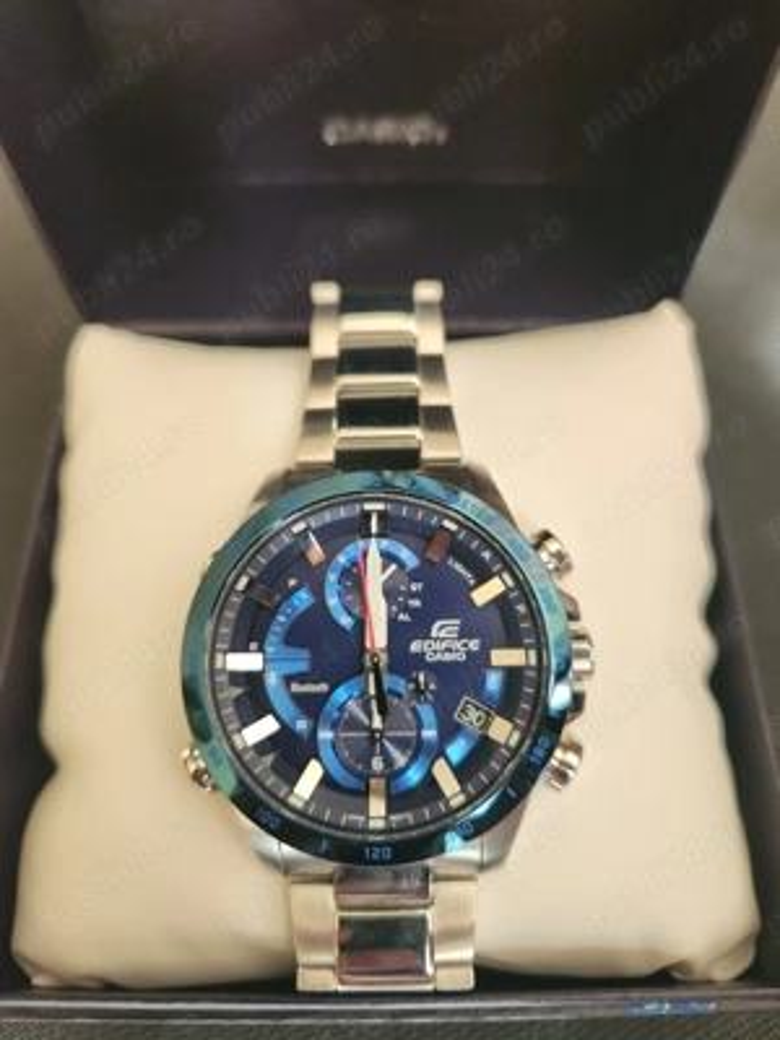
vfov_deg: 73.9
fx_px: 691
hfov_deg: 58.9
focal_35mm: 23
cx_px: 390
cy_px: 520
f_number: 1.8
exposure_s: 1/50
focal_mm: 5.4
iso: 160
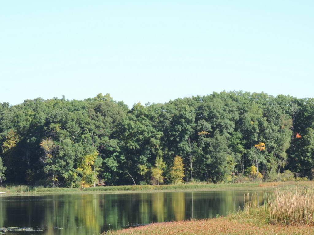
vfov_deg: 9.6
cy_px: 118
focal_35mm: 155
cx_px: 157
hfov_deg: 12.7
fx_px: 1406
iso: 80
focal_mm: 27.6
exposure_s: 1/200
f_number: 4.4
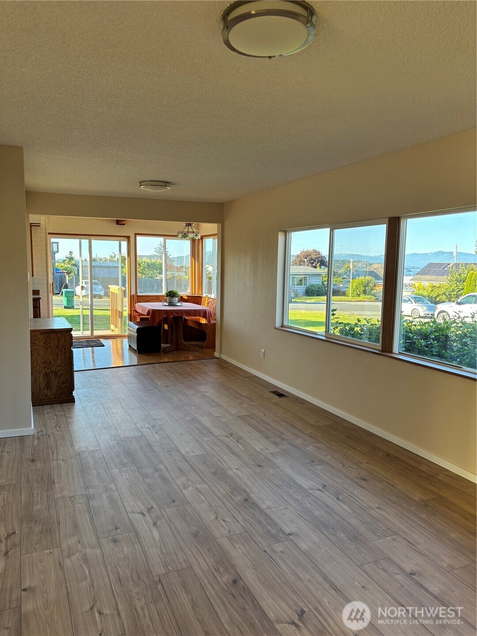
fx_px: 478
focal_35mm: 26
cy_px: 318
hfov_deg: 53.1
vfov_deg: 67.3
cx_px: 238
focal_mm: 5.96
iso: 64
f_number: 1.6
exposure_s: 1/145
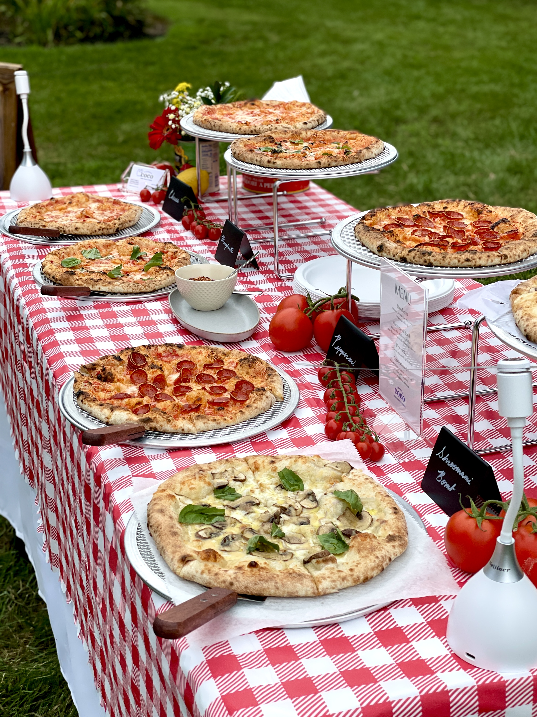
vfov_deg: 36.8
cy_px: 358
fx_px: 1076
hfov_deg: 28.0
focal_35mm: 52
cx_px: 268
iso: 32
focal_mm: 6
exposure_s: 1/1199
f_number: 2
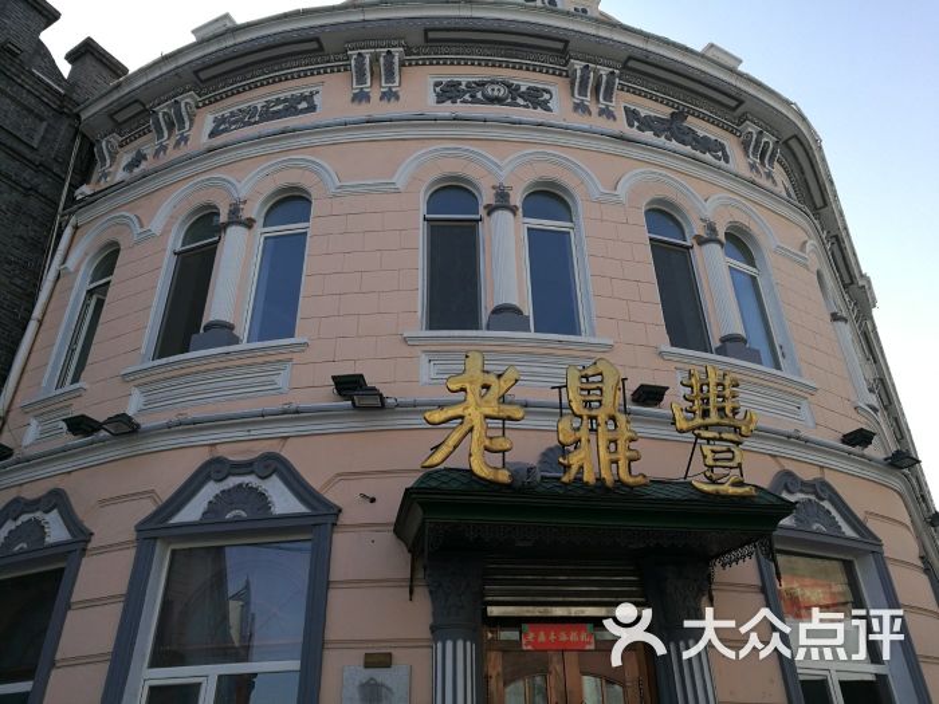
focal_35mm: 27
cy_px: 352
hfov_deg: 65.3
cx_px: 470
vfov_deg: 51.4
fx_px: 732
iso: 50
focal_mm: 4.5
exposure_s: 1/769
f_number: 2.2
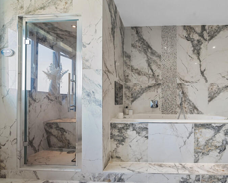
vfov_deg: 67.8
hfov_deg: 78.2
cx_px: 149
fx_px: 135
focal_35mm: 20
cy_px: 104
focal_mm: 14
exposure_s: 1/4
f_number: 8
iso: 400
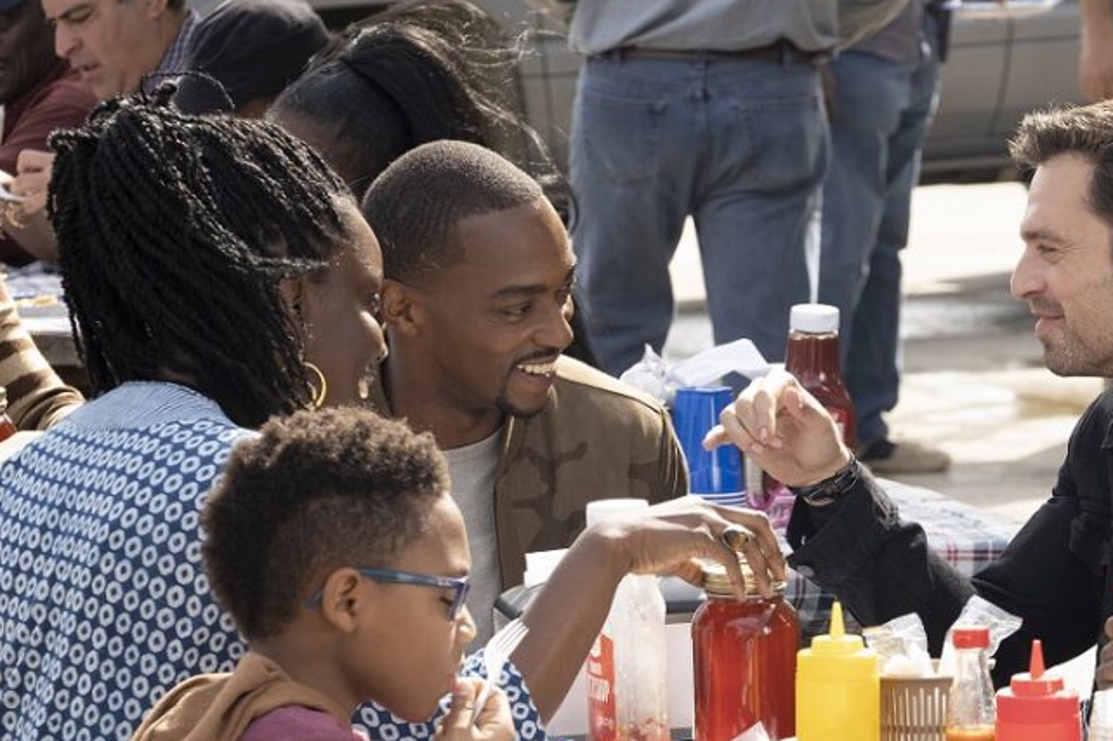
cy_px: 488
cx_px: 766
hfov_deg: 8.1
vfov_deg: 5.4
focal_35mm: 254
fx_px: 7850
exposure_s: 1/400
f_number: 7.1
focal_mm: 106
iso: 500
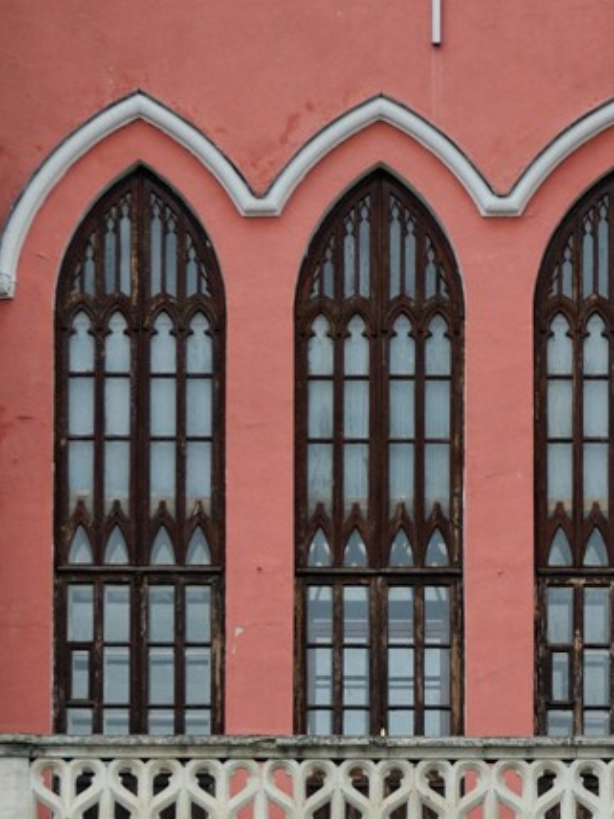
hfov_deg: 4.1
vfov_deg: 5.4
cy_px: 821
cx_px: 393
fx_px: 8585
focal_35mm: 363
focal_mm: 120
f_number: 7.1
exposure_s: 1/200
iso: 400
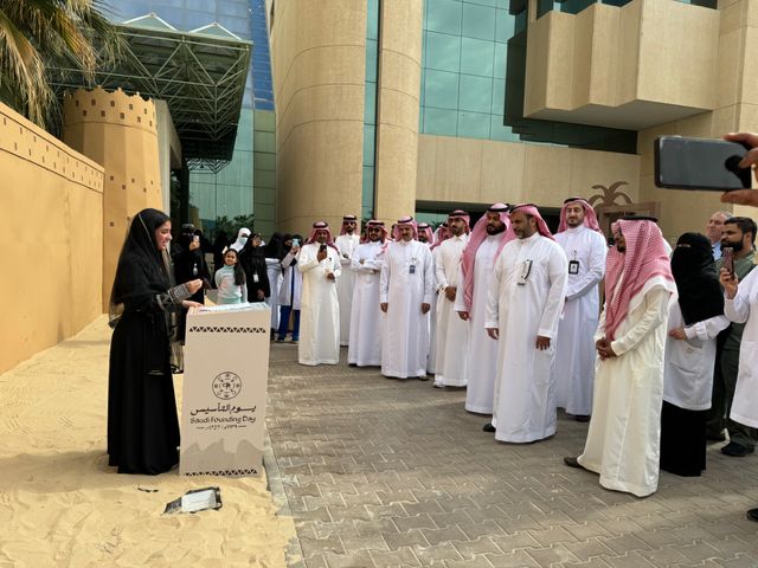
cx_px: 379
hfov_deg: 71.6
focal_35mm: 24
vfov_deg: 56.8
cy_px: 284
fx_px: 526
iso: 80
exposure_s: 1/3802
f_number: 1.78
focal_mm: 6.86
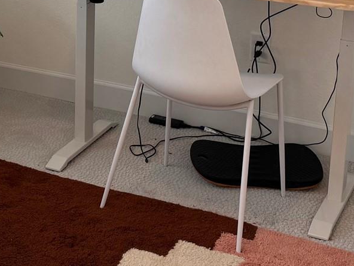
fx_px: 849
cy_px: -28
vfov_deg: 17.2
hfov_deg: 23.1
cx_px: 50
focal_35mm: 83
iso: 80
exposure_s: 1/120
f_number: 1.78
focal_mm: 6.86
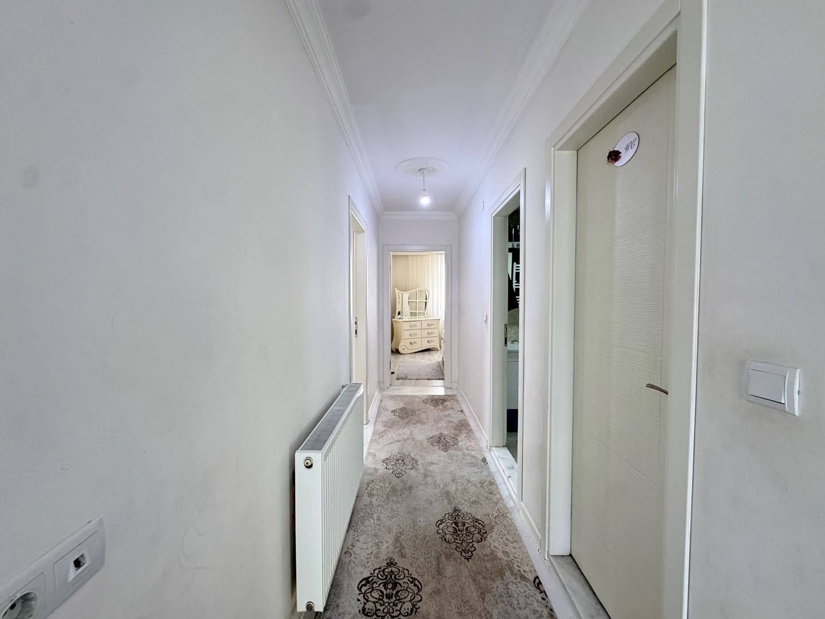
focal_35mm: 14
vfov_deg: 85.7
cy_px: 310
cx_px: 412
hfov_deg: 102.1
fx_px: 334
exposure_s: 1/100
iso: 320
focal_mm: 2.22
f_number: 2.2
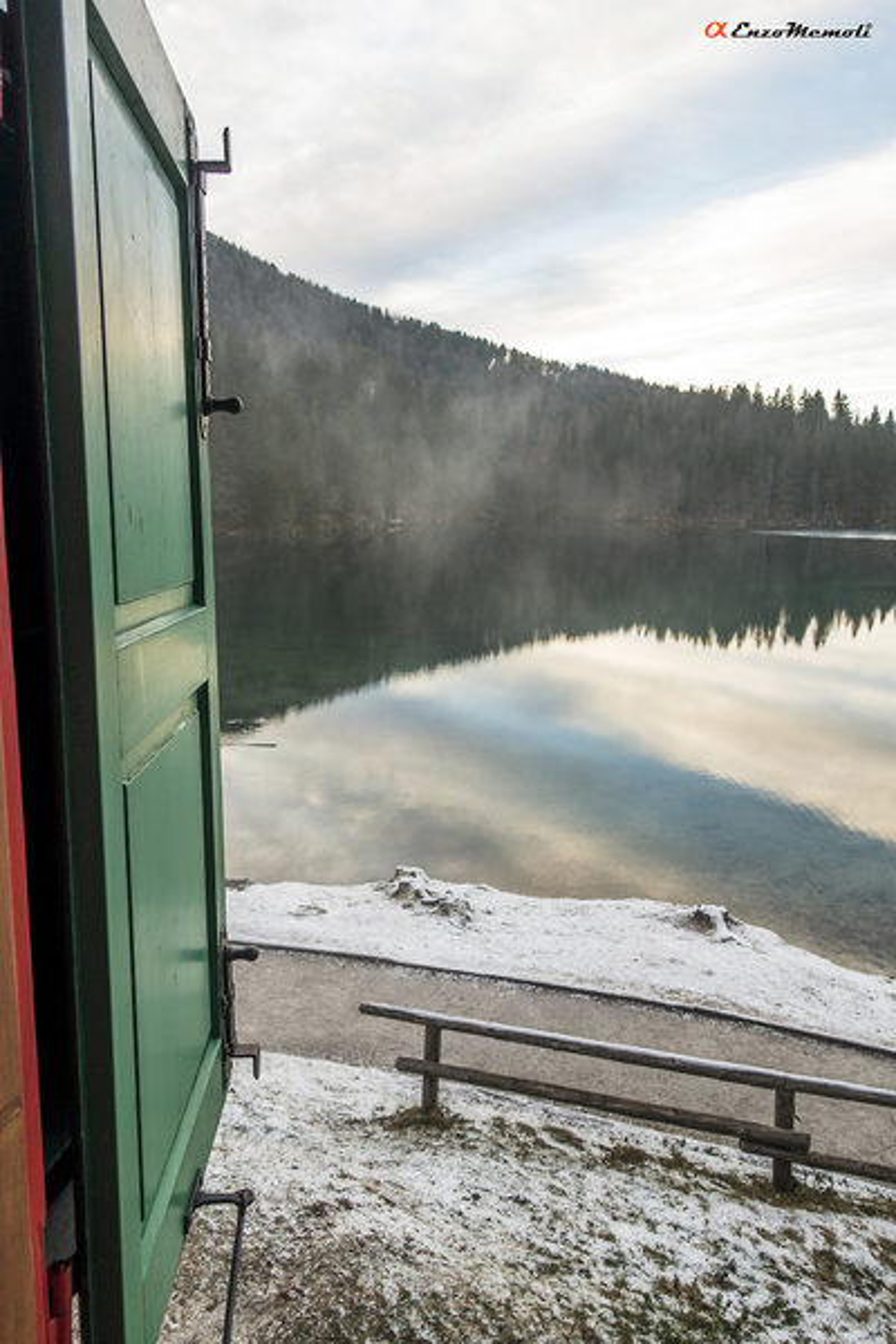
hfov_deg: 53.1
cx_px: 448
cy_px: 672
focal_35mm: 24
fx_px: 896
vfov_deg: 73.7
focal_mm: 8.8
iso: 125
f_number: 3.2
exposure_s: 1/80
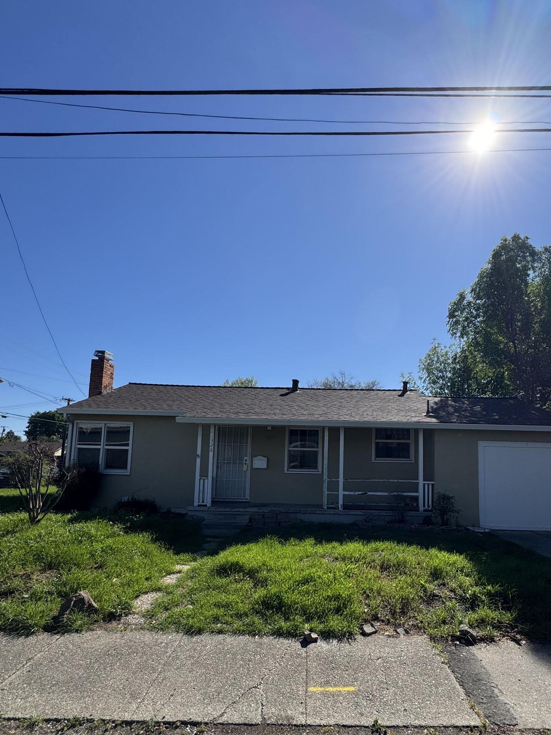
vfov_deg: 87.0
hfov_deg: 71.3
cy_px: 430
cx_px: 311
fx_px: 382
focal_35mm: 18
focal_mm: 2.22
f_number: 2.2
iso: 50
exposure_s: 1/2874
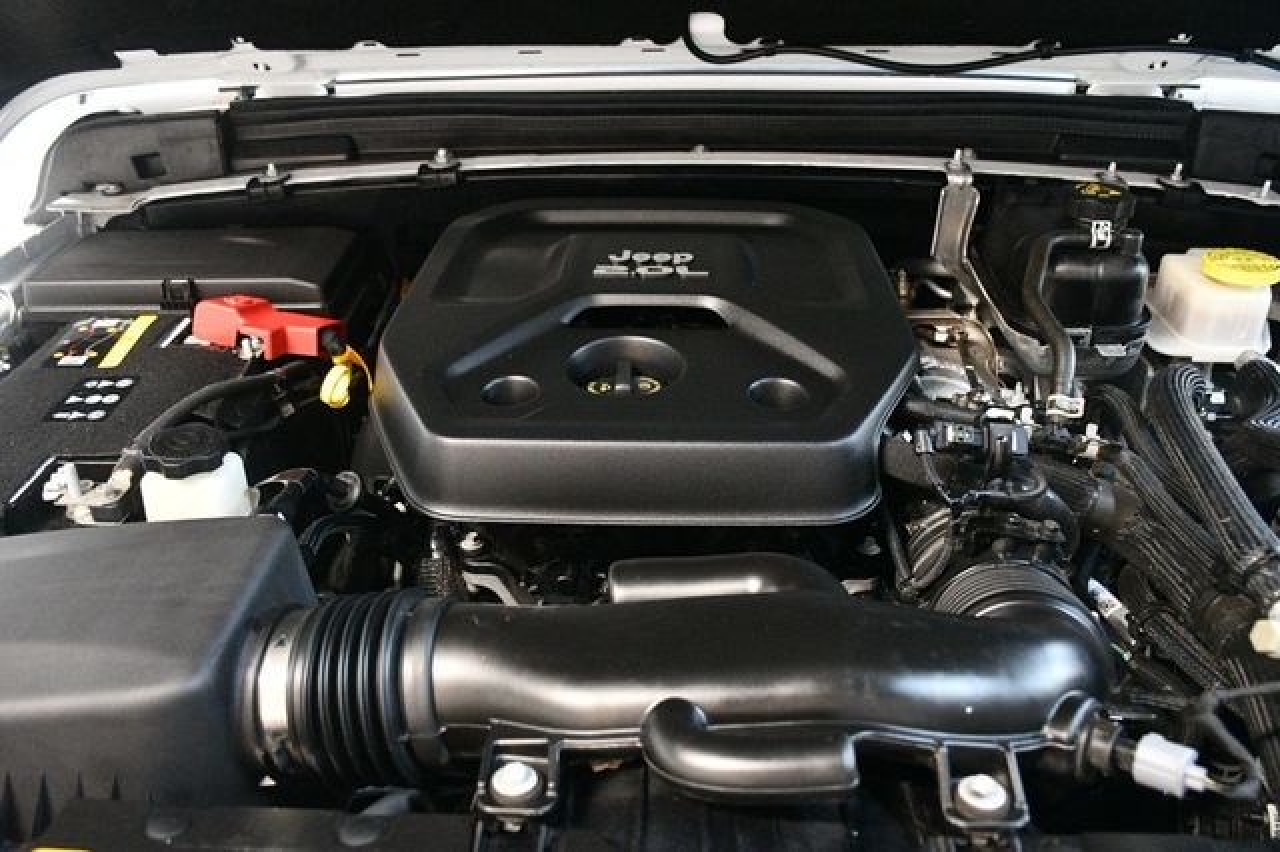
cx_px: 640
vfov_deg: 39.9
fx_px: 1173
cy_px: 426
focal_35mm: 33
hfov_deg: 57.2
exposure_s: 1/60
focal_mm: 22
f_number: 3.5
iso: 6400
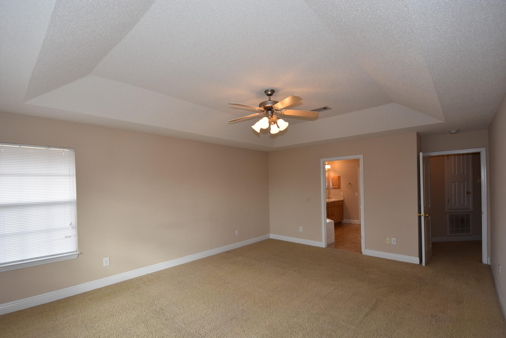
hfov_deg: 96.7
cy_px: 180
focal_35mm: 16
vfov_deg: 73.7
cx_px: 243
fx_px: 225
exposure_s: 1/60
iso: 200
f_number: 4
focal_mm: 10
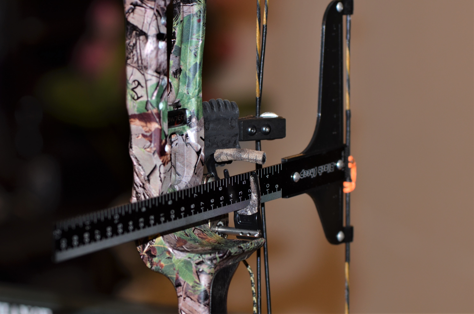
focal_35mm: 158
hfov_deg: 13.1
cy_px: 157
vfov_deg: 8.7
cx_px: 237
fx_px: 2070
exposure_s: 1/30
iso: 200
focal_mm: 105
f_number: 5.6
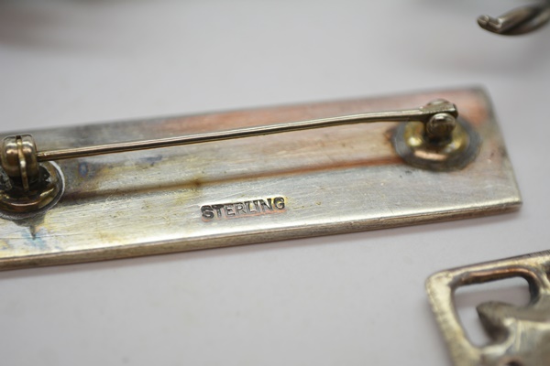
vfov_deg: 16.6
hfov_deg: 24.6
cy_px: 183
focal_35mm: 82
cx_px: 275
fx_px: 1260
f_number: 5.6
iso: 200
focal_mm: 55
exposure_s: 1/125
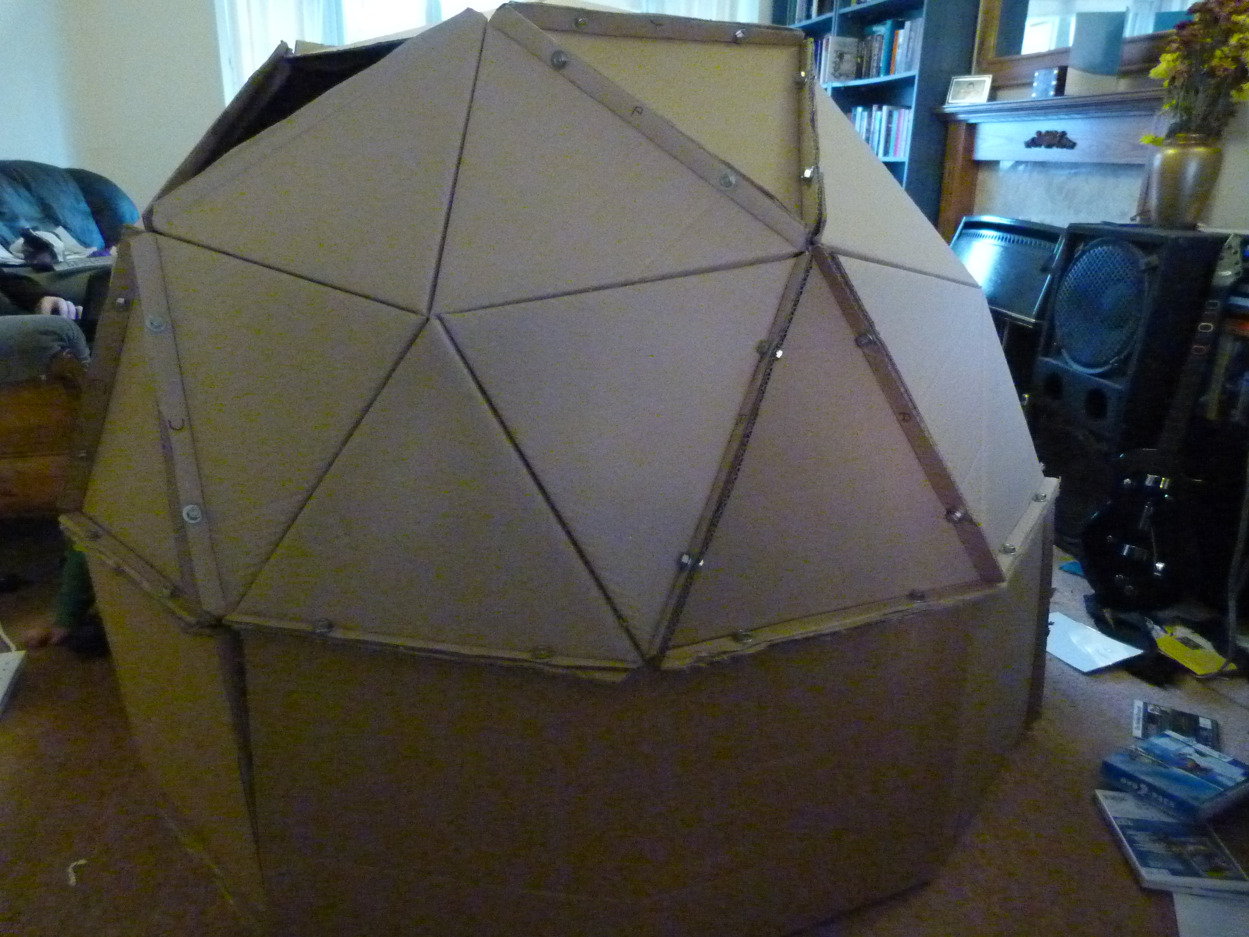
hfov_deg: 69.4
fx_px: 902
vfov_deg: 54.9
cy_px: 468
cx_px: 624
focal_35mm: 25
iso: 1600
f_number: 2.8
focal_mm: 4.5
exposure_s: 1/15
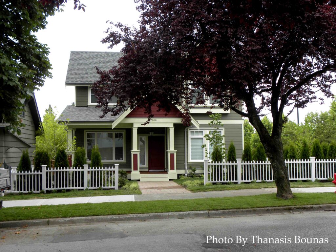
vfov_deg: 35.1
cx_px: 168
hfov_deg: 45.8
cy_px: 126
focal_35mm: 41
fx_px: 398
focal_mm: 7.3
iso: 64
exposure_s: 1/118
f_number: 4
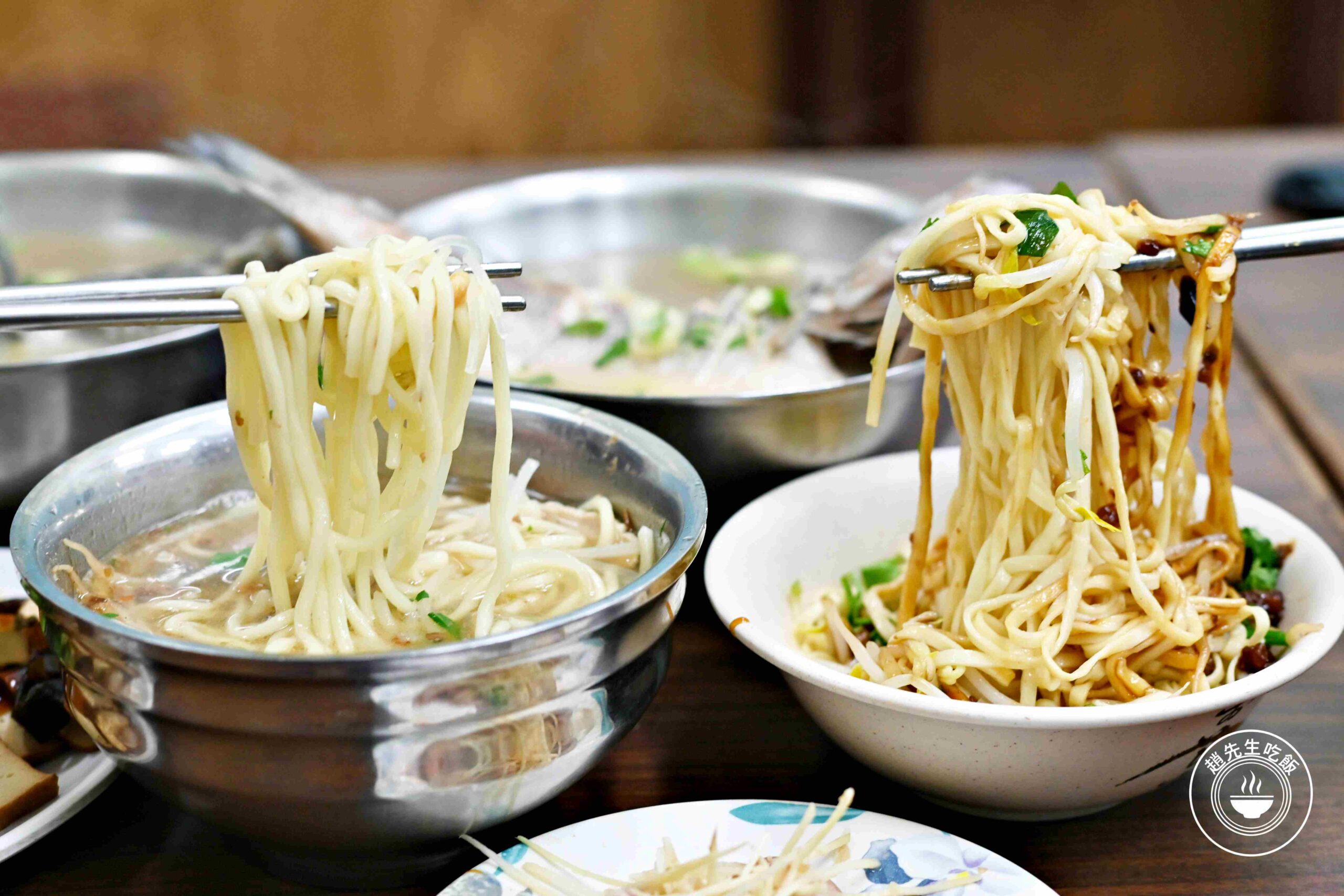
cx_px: 672
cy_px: 448
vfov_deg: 18.2
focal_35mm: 75
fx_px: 2800
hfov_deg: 27.0
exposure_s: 1/160
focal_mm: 50
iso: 640
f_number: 3.2
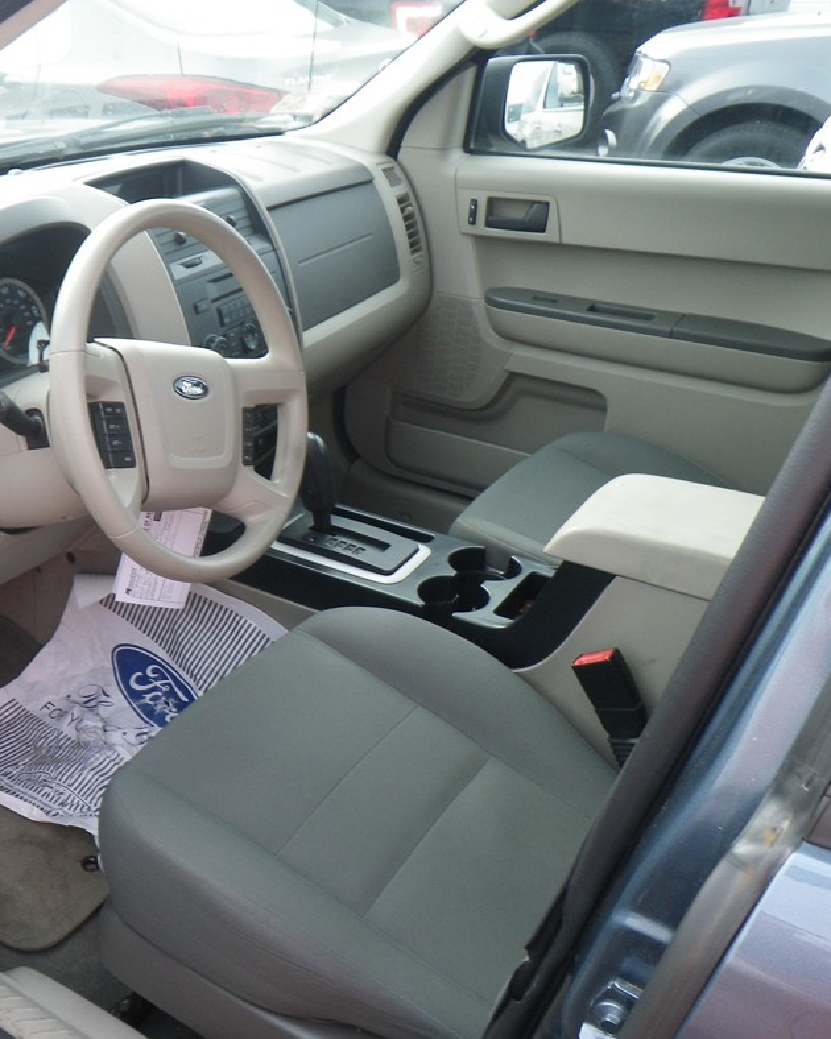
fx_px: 1138
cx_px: 180
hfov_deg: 38.8
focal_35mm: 37
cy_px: 520
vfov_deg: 49.1
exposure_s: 1/80
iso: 80
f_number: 3.5
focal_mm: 5
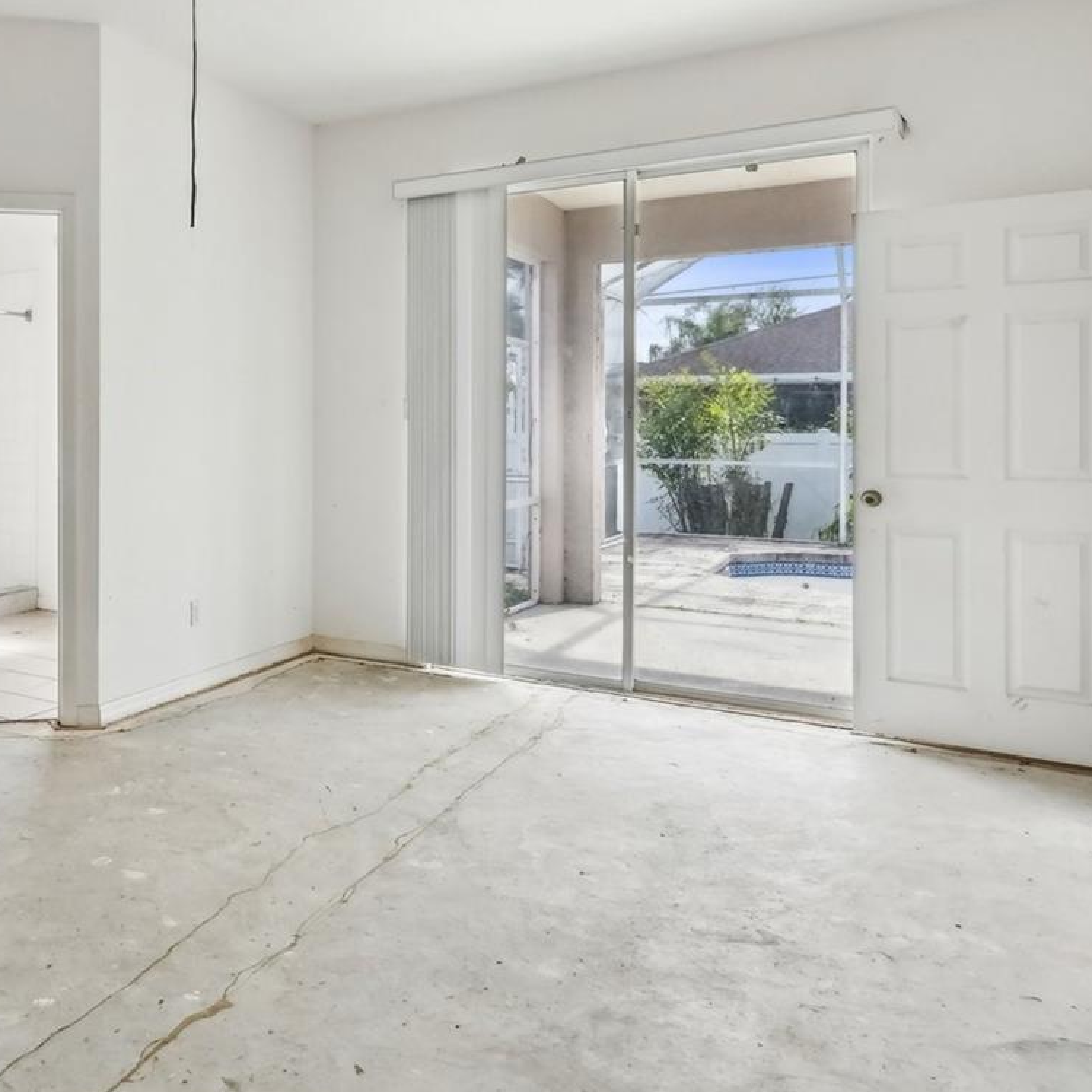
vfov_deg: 55.0
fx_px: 1035
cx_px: 98
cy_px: 412
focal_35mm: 29
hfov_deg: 49.2
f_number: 8
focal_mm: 16
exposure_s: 1/200
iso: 400
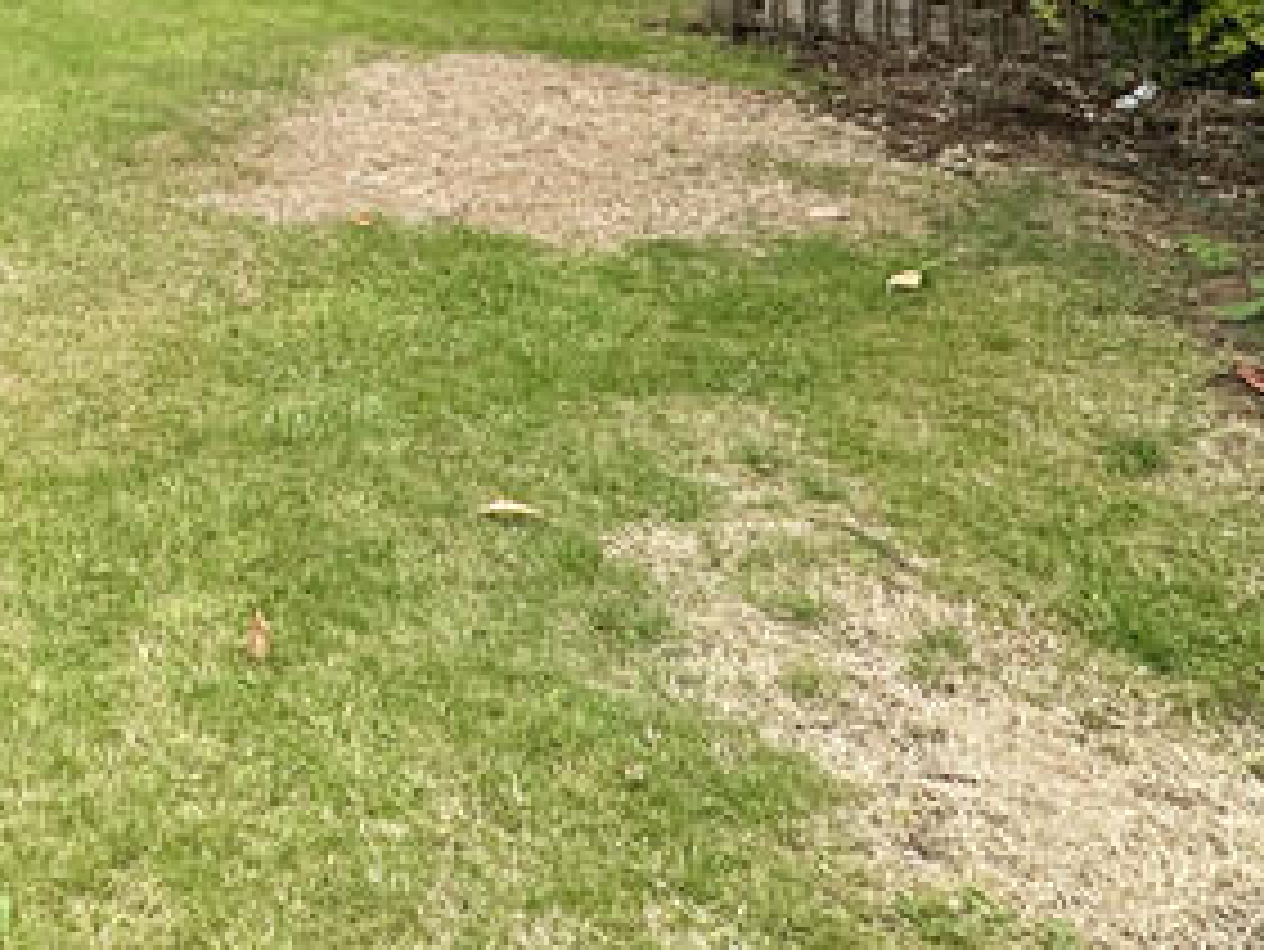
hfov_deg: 31.3
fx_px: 1863
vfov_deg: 24.0
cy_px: -378
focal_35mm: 51
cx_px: -265
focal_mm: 2.22
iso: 50
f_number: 2.2
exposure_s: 1/1453
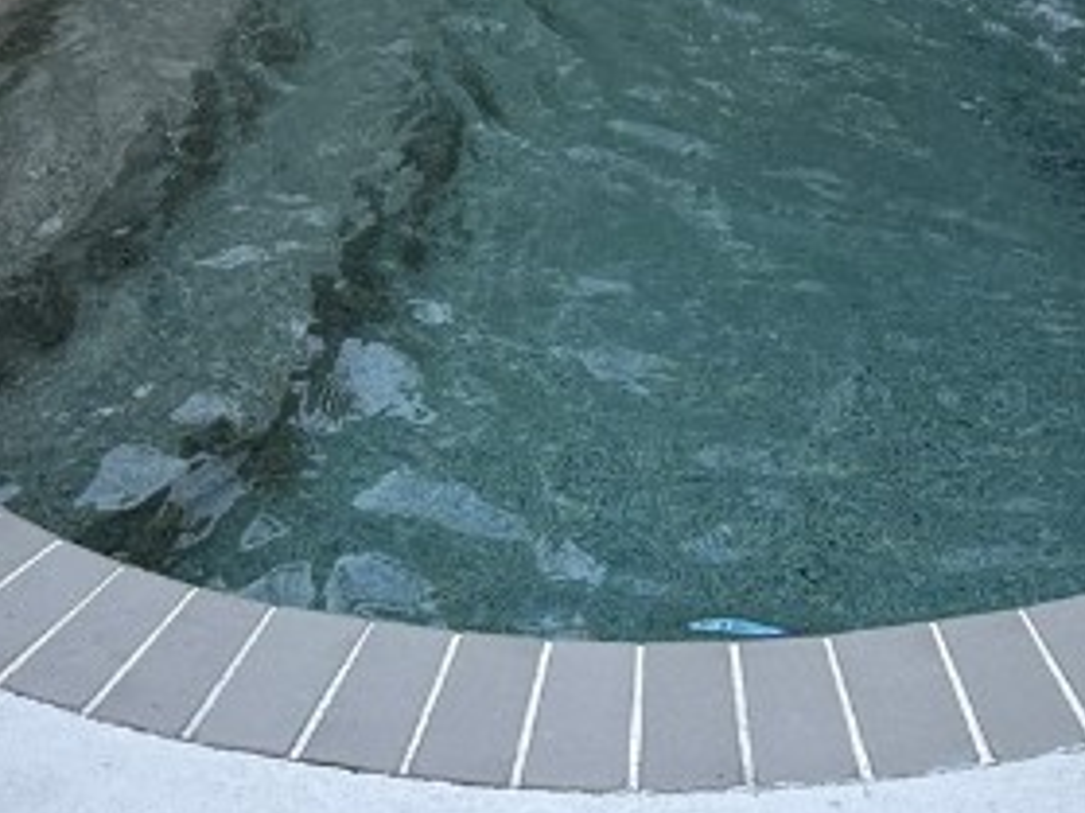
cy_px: -661
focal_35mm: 88
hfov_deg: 22.2
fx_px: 2757
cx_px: 681
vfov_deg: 14.6
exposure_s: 1/121
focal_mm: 6.86
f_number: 1.78
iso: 64
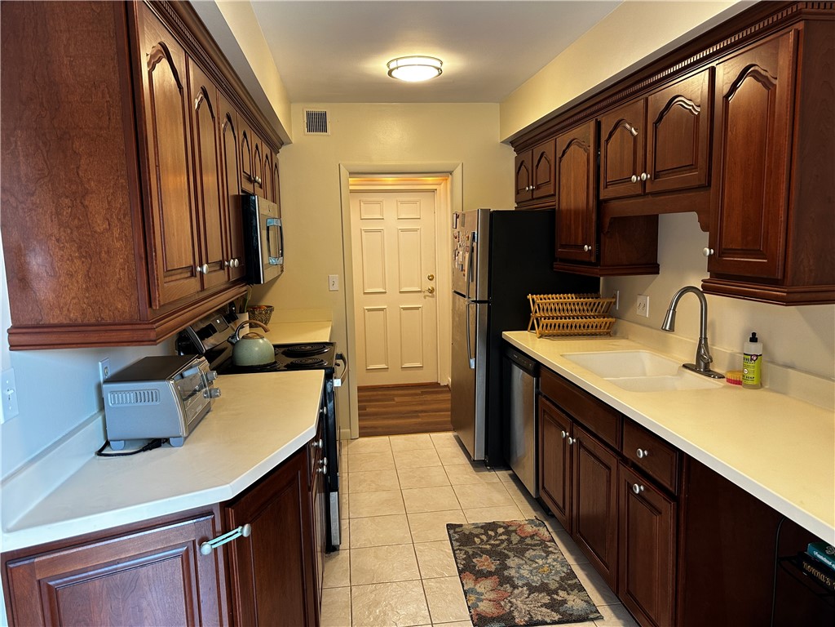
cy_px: 314
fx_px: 579
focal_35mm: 24
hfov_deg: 71.6
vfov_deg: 56.8
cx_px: 418
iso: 125
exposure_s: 1/60
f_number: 1.78
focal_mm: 6.86
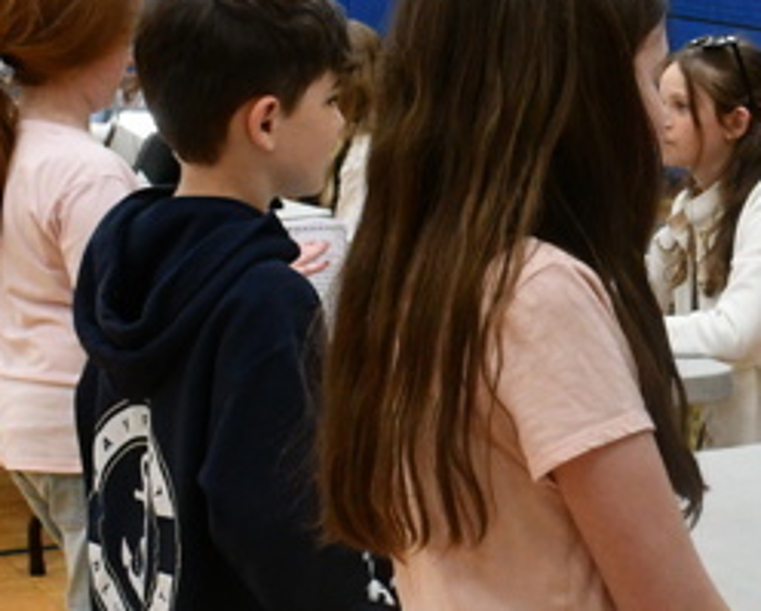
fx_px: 2931
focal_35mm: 130
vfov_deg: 11.9
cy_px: 477
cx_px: 1010
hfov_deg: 14.2
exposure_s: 1/320
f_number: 9
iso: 3200
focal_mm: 29
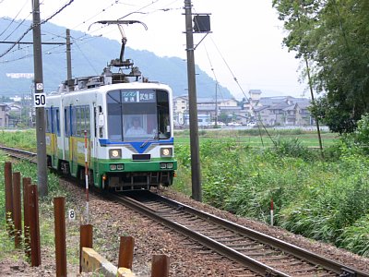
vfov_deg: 13.6
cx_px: 184
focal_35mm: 109
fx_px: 1162
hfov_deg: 18.0
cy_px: 138
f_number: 5.6
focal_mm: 23
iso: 80
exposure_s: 1/125
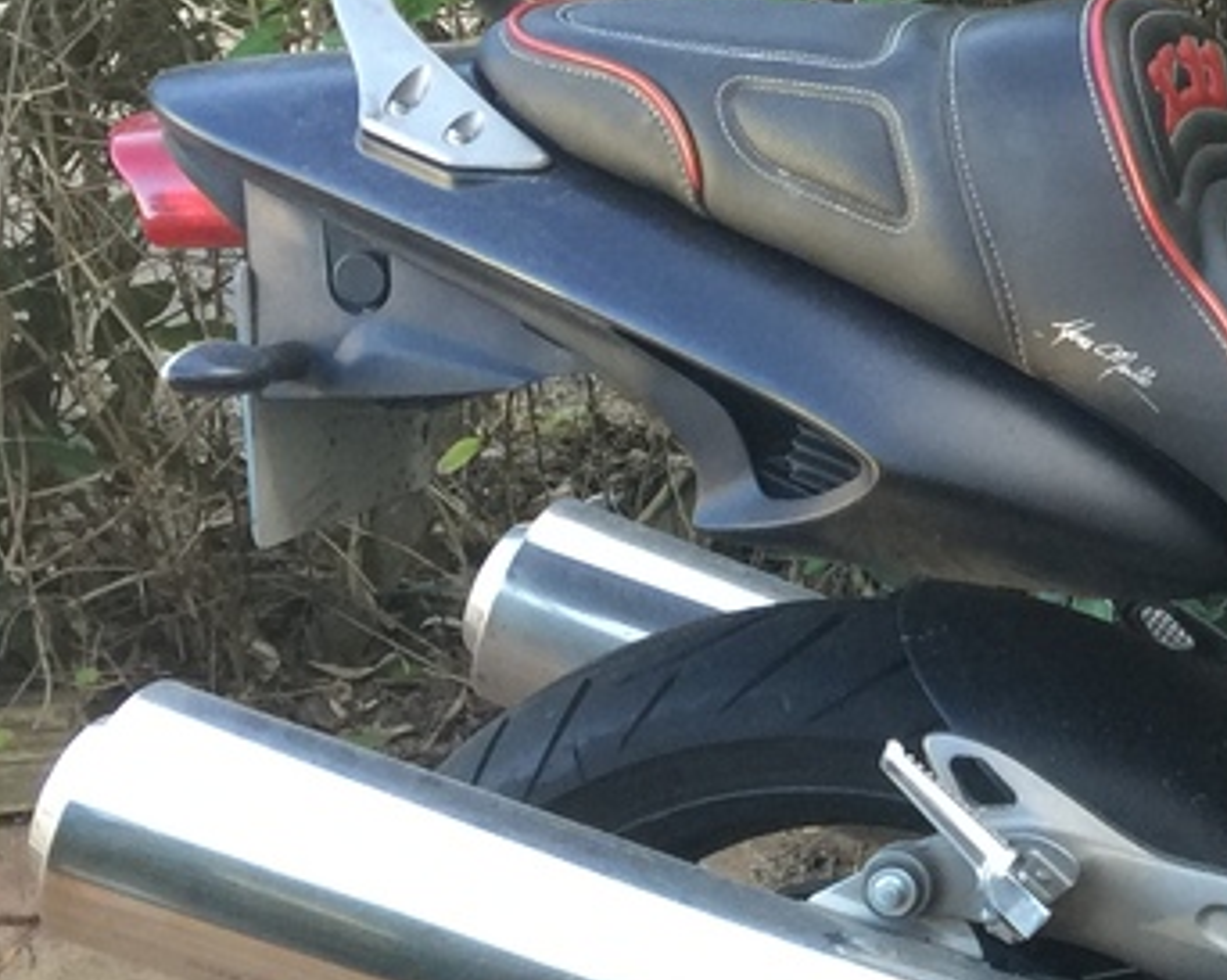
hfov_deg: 16.0
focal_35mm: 106
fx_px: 3846
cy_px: 592
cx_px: 2027
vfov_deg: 14.5
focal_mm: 4.15
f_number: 2.2
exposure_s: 1/33
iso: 40
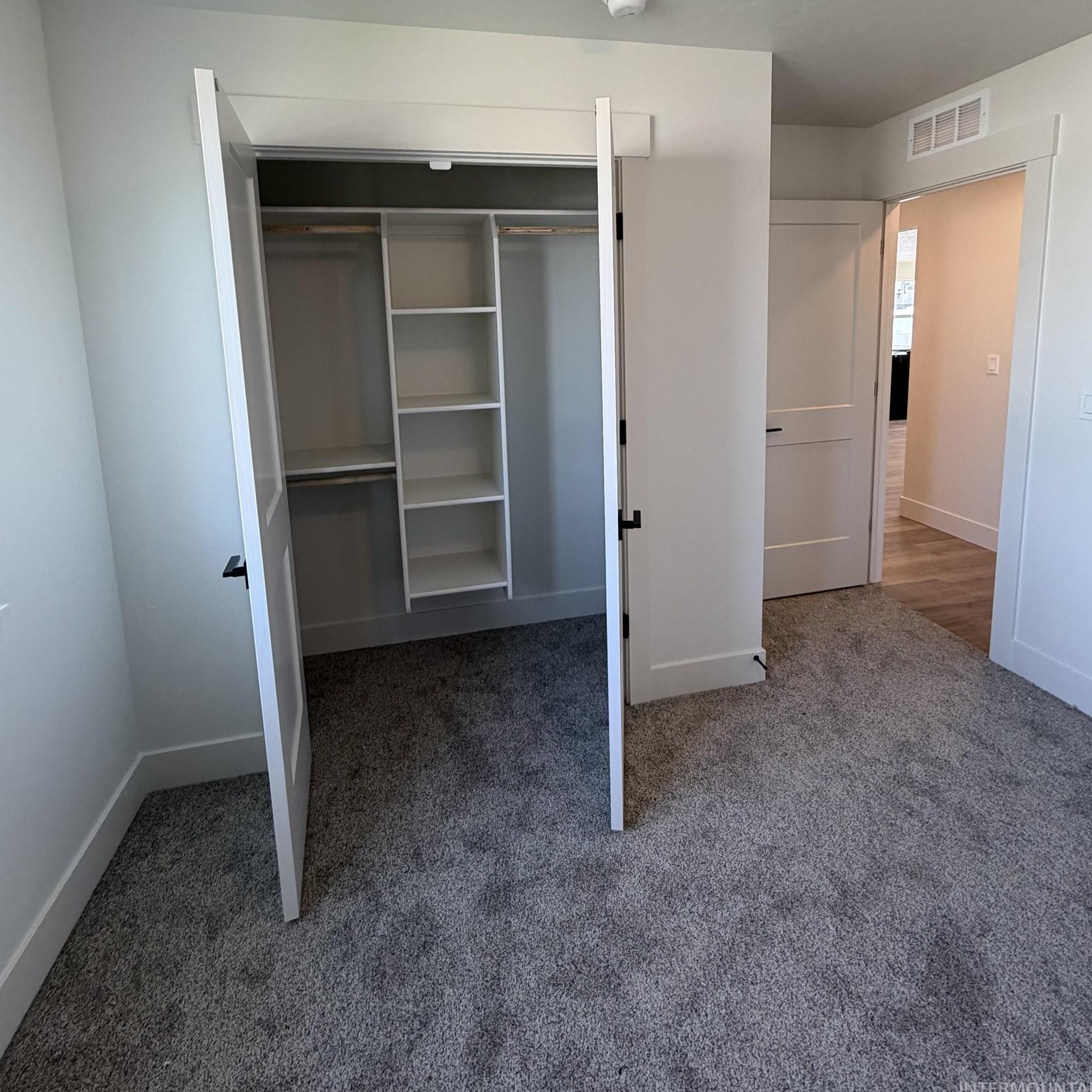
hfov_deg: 84.0
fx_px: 607
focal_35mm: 17
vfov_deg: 82.3
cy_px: 406
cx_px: 547
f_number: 2.2
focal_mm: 2.22
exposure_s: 1/121
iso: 200
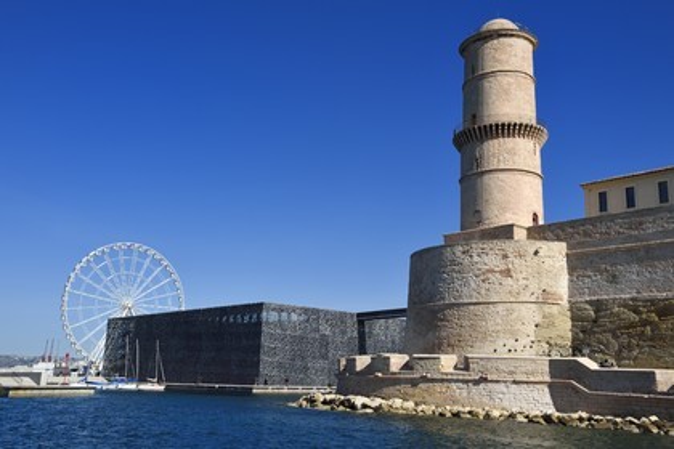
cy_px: 224
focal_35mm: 38
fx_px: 711
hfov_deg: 50.7
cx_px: 337
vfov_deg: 35.1
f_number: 14
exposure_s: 1/400
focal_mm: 38
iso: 200
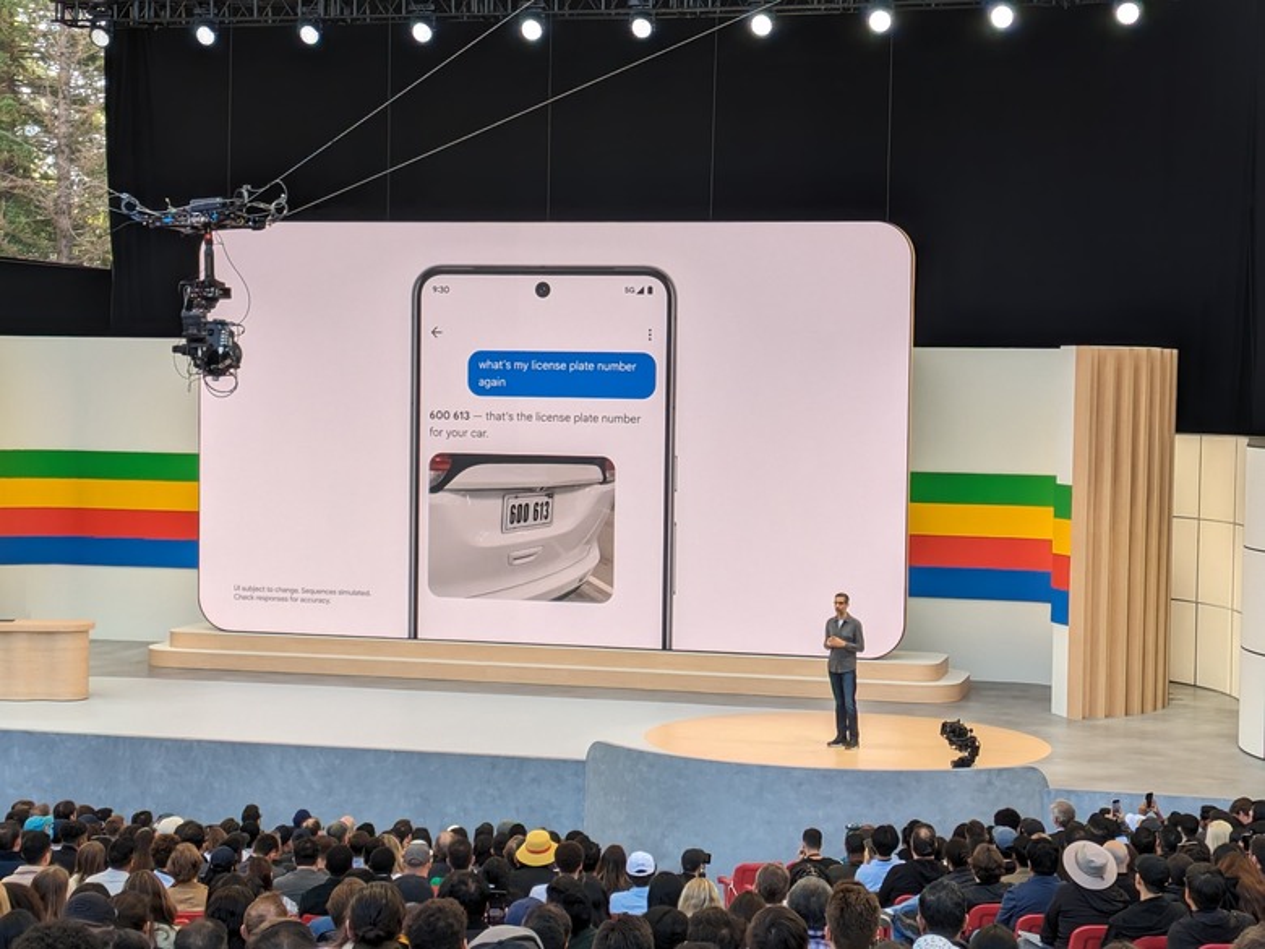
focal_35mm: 49
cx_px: 632
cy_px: 474
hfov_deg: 38.9
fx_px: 1791
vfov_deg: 29.7
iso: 71
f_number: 1.7
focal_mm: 4.53
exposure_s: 1/670
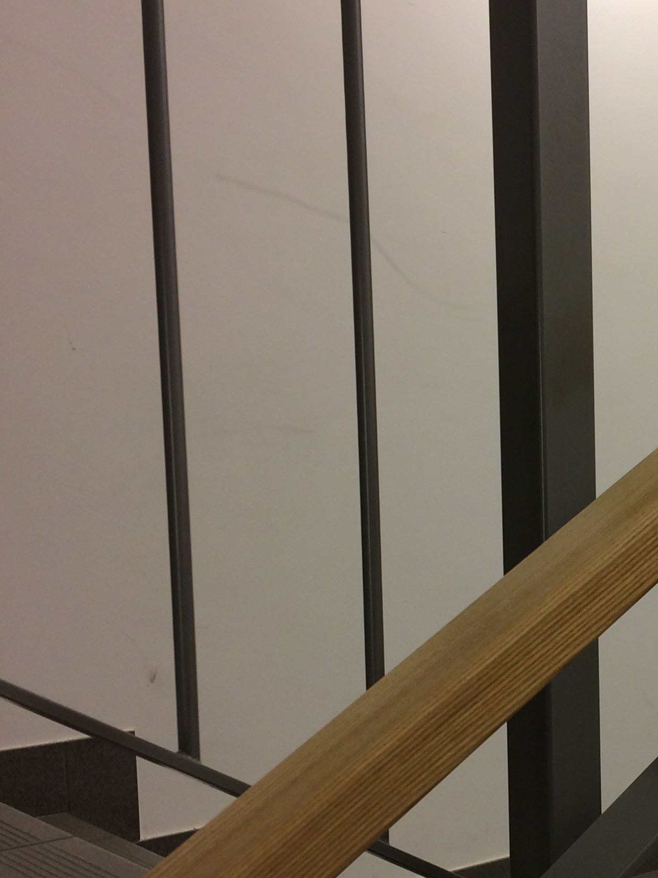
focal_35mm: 57
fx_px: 1445
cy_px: 566
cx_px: 640
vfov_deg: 33.6
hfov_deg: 24.6
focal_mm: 4.15
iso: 50
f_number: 2.2
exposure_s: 1/50
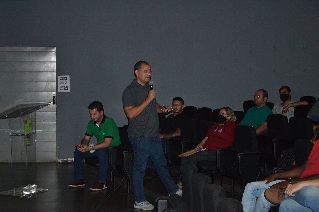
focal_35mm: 82
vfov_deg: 16.5
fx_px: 731
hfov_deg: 24.6
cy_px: 106
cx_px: 160
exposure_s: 1/60
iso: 3200
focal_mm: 55
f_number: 5.6
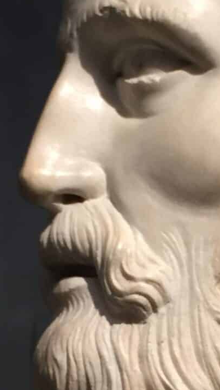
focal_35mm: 113
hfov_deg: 10.6
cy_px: 266
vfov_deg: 18.9
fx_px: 1171
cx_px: 243
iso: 100
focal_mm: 4.15
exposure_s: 1/33
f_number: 2.2
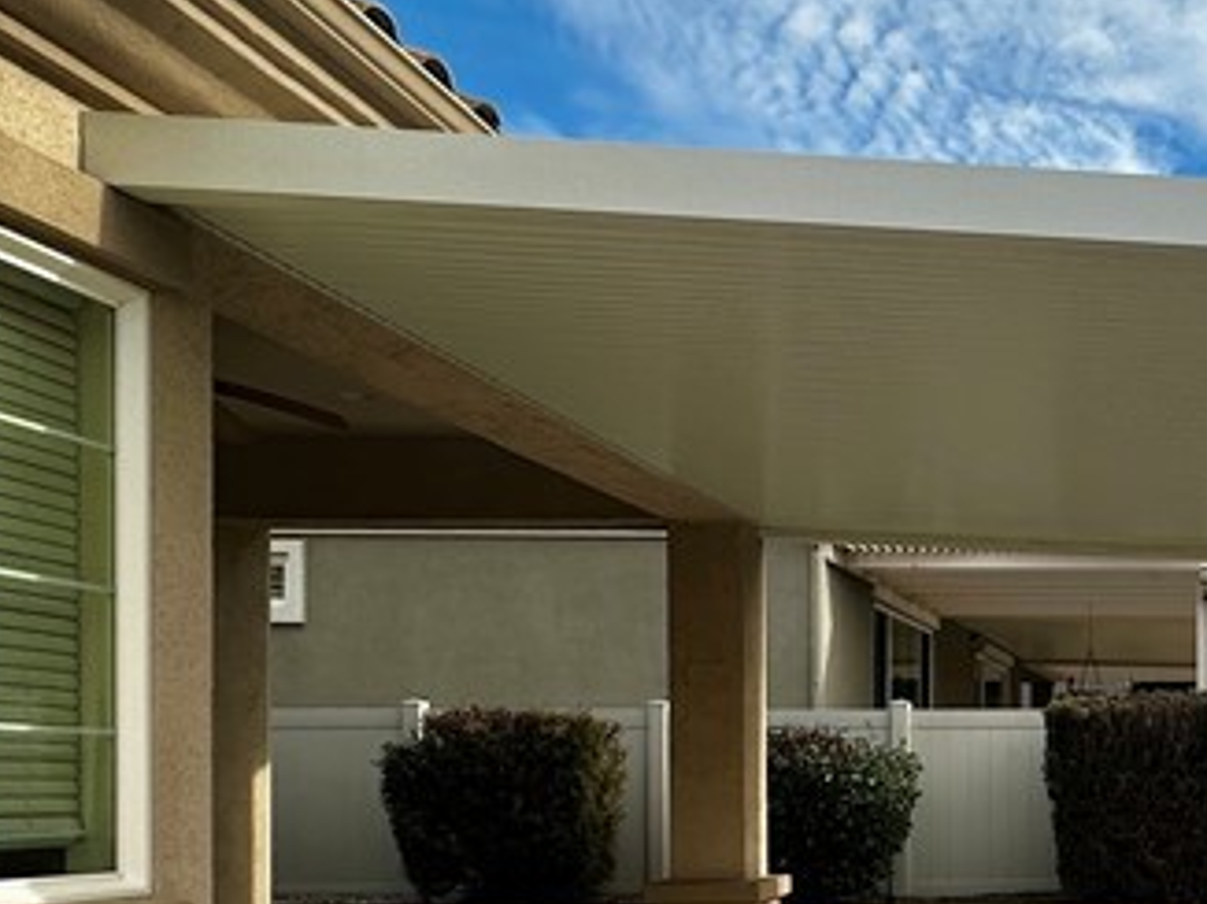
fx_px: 1533
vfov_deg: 31.4
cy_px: 800
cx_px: 1314
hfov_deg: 36.6
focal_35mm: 44
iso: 40
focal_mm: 2.22
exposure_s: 1/842
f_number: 2.2
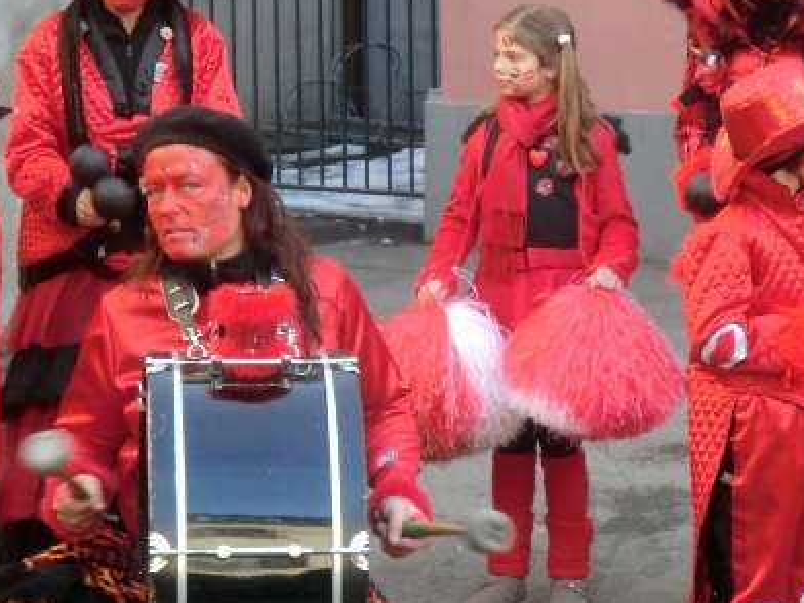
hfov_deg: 12.6
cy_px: 176
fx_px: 3647
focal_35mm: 157
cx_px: 500
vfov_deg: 9.4
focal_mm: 13.9
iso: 200
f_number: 5.9
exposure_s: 1/80
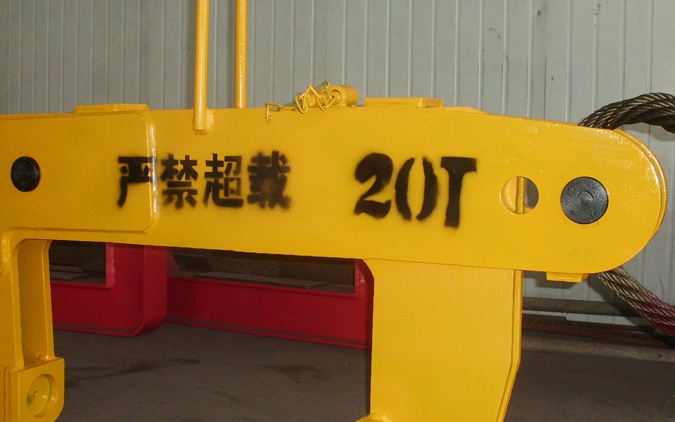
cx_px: 336
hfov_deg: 41.1
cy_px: 236
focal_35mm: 49
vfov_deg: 26.3
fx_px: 901
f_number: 2.9
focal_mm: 6.3
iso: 200
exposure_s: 1/60
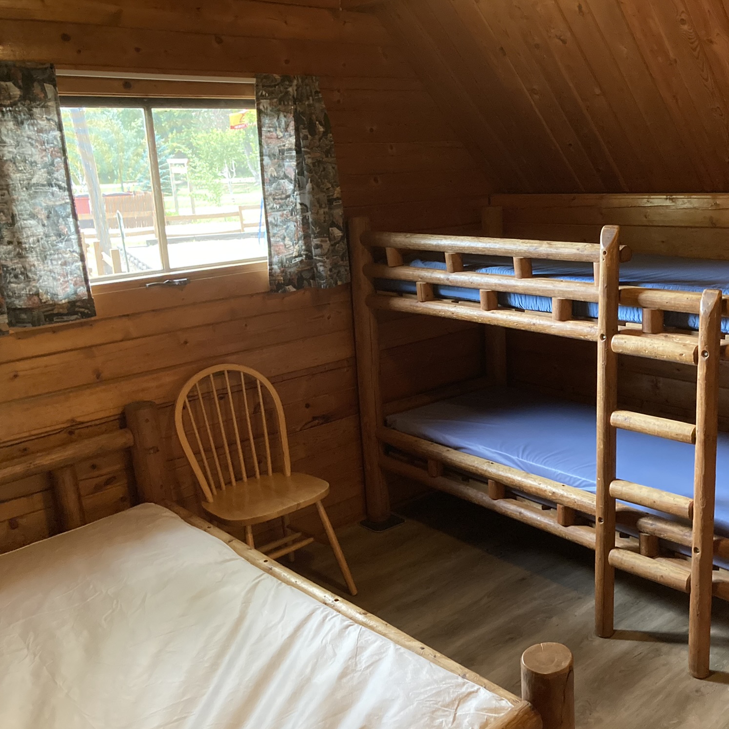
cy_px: 368
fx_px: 810
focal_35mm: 34
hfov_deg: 47.6
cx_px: 492
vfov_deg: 48.5
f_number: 1.8
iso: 640
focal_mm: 3.99
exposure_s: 1/30
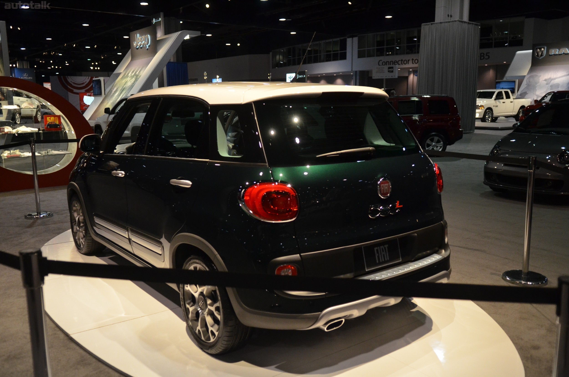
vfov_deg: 39.8
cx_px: 284
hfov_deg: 57.3
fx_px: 521
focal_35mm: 33
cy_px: 188
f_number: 2.8
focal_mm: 22
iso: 1600
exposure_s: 1/200
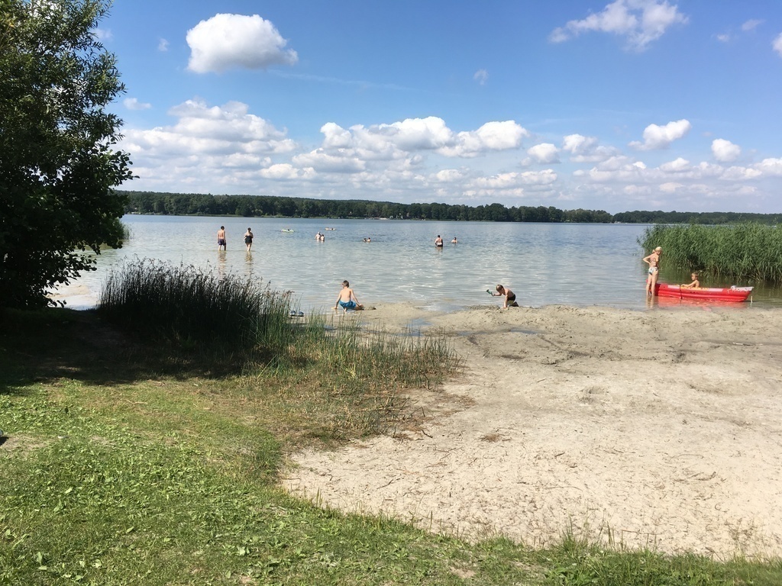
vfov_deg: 48.2
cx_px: 391
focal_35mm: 29
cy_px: 293
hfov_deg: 61.7
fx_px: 655
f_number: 2.2
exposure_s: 1/1789
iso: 25
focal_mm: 4.15
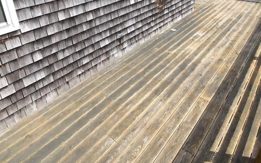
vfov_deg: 46.0
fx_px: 178
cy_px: 26
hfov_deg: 72.4
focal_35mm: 25
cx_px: 119
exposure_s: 1/400
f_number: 8
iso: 200
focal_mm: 10
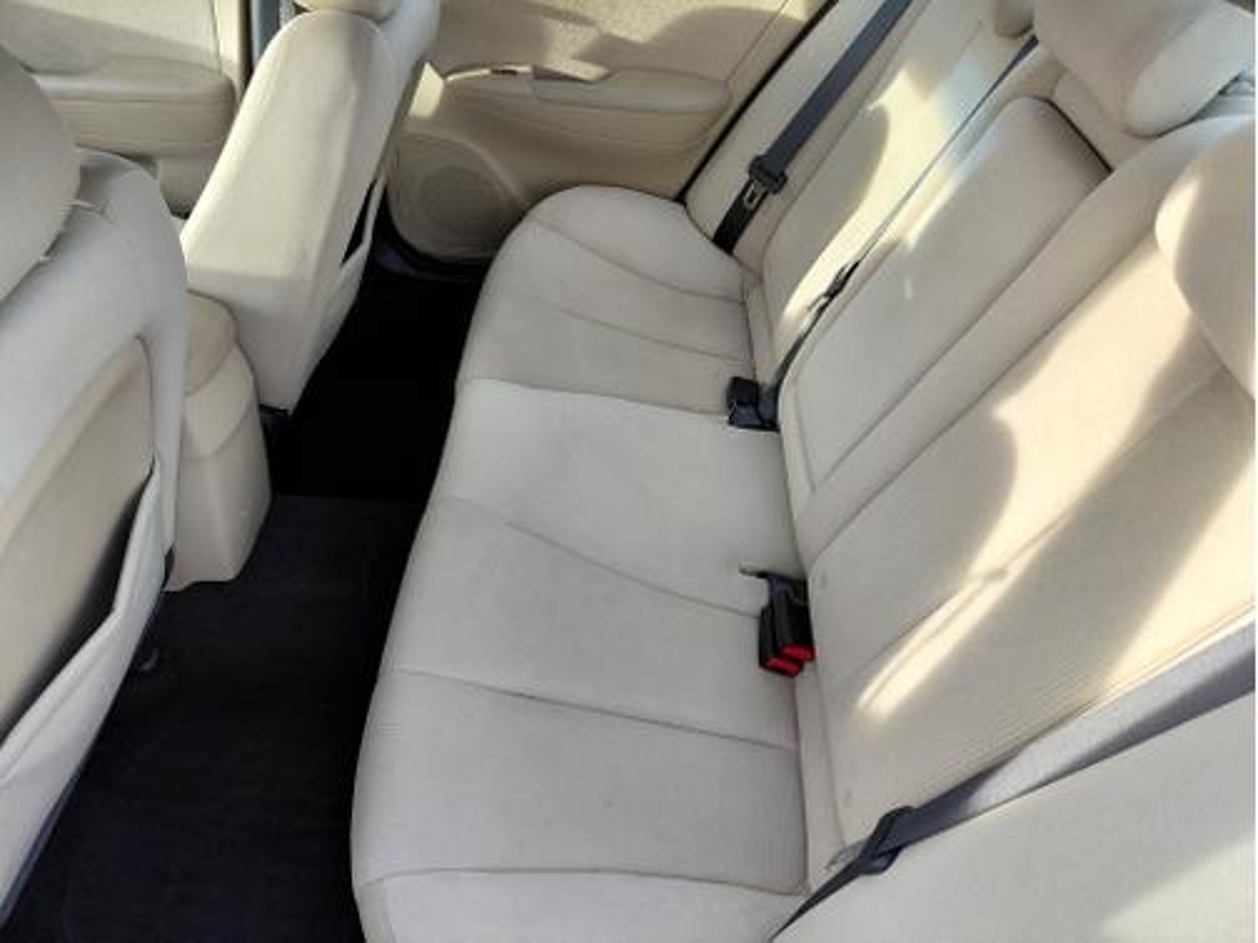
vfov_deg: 54.9
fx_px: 909
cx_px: 629
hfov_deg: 69.4
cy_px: 472
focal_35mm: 25
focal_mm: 4.69
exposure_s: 1/156
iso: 50
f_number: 1.8
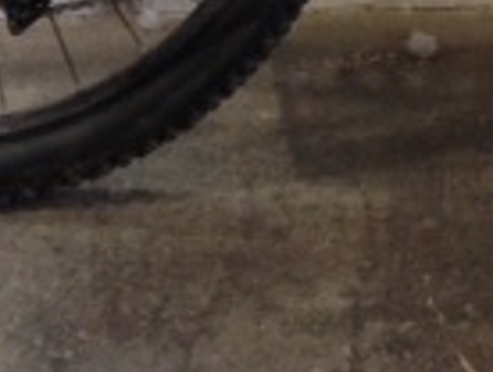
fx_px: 2183
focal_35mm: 153
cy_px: -465
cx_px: 532
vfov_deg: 8.9
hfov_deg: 12.7
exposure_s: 1/20
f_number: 2.4
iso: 125
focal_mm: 4.12
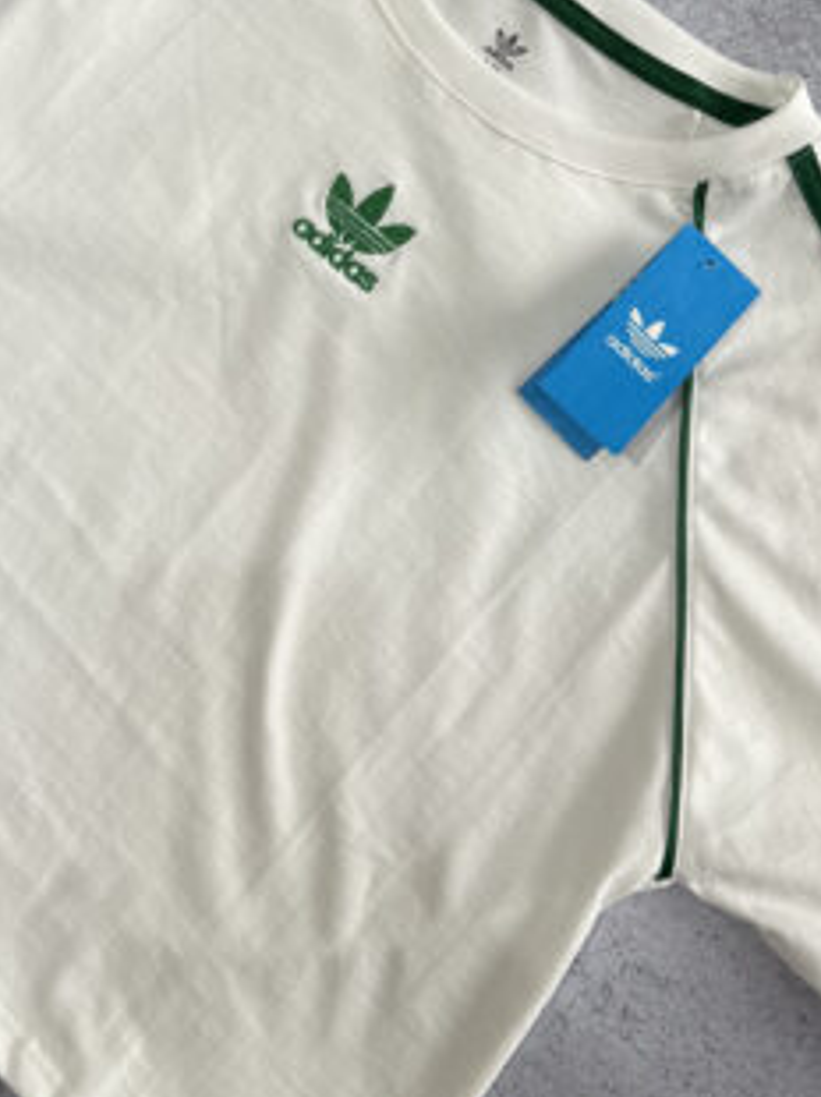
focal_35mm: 62
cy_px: 131
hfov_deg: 23.4
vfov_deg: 30.0
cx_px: 226
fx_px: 1963
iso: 64
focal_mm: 6.76
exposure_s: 1/121
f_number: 1.78
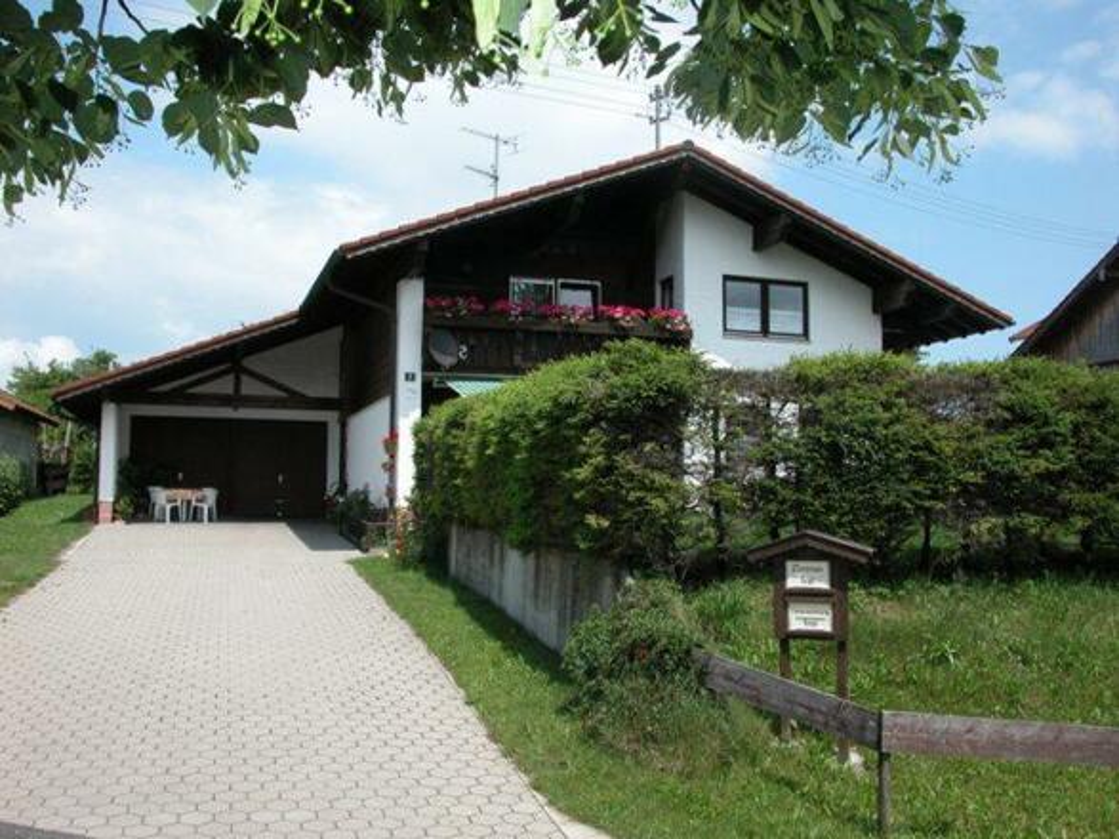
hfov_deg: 52.6
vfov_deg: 40.7
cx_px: 560
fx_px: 1131
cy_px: 420
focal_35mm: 35
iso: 100
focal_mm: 8.9
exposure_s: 1/306
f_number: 6.3
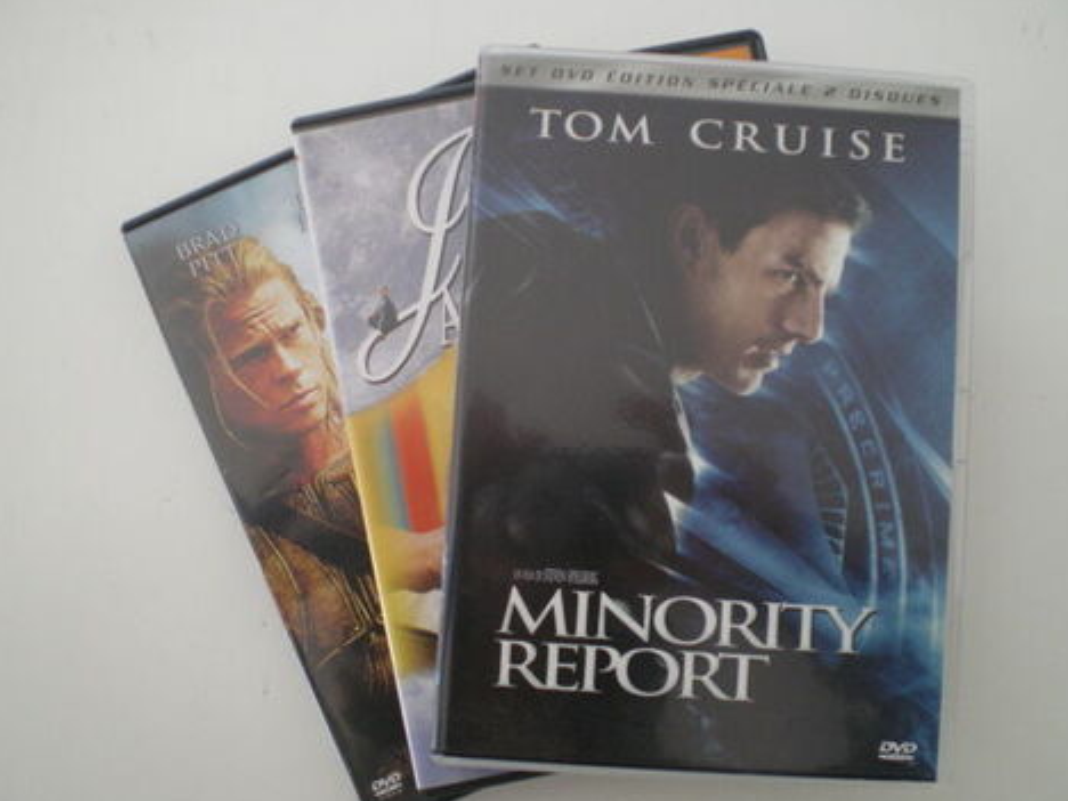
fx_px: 1203
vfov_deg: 36.8
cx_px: 536
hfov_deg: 47.9
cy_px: 402
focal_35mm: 39
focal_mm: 6.3
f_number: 3.1
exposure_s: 1/50
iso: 320
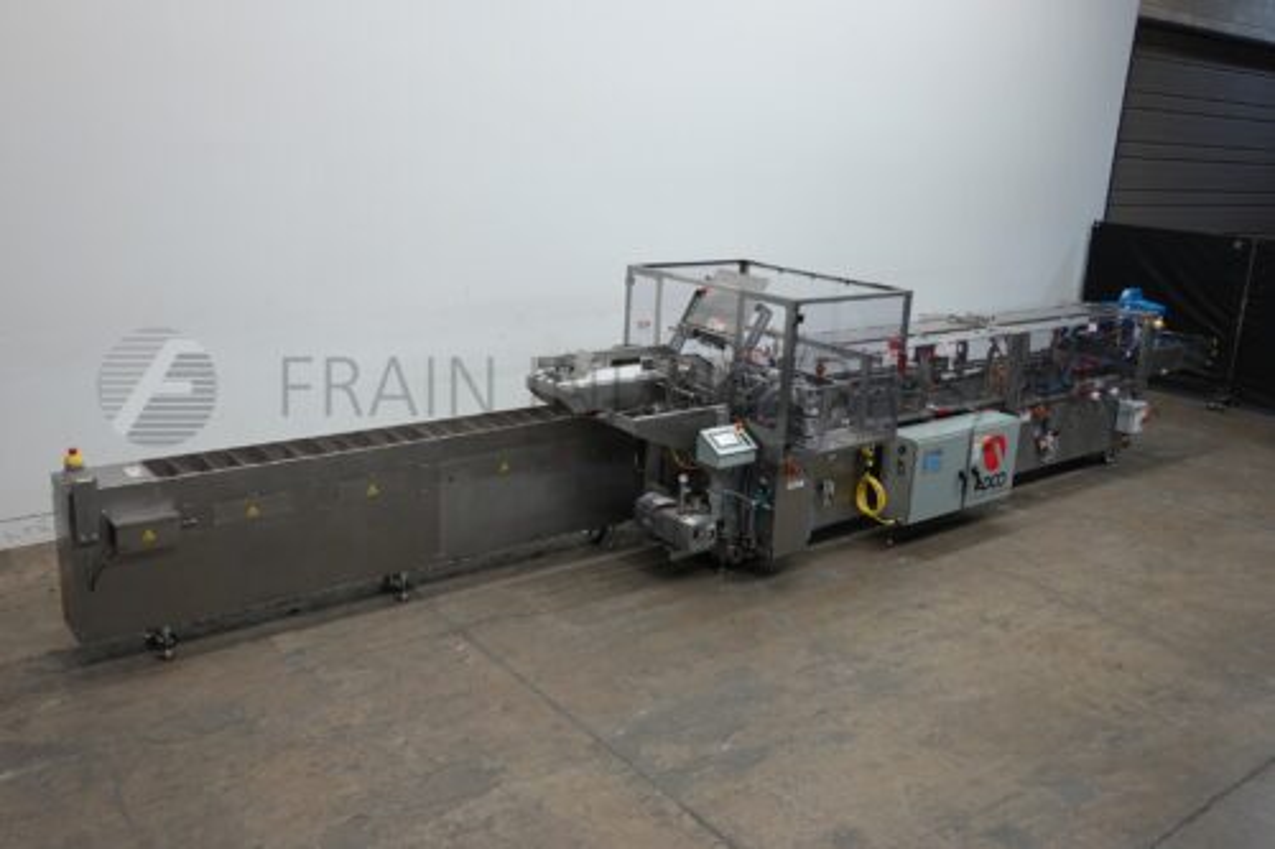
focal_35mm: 31
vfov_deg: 42.3
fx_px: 1097
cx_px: 638
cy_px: 424
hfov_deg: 60.3
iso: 200
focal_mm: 11.52
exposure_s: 1/40
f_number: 3.5
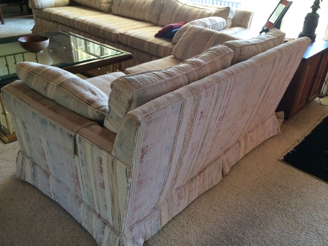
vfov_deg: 46.8
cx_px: 164
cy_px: 123
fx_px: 284
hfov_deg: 60.0
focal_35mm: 30
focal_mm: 4.12
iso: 64
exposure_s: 1/30
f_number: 2.2
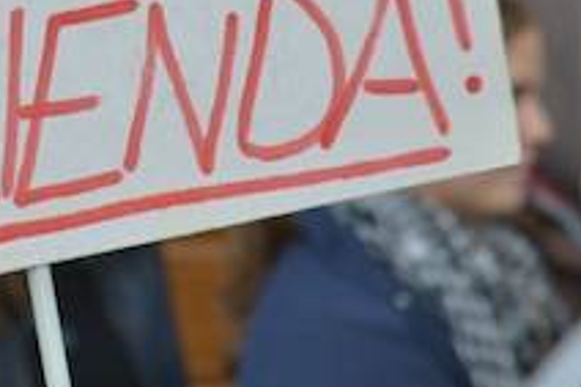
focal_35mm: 1191
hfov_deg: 1.7
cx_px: 3
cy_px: 11
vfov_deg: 1.2
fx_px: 19206
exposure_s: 1/200
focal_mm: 280
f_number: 5.6
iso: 100
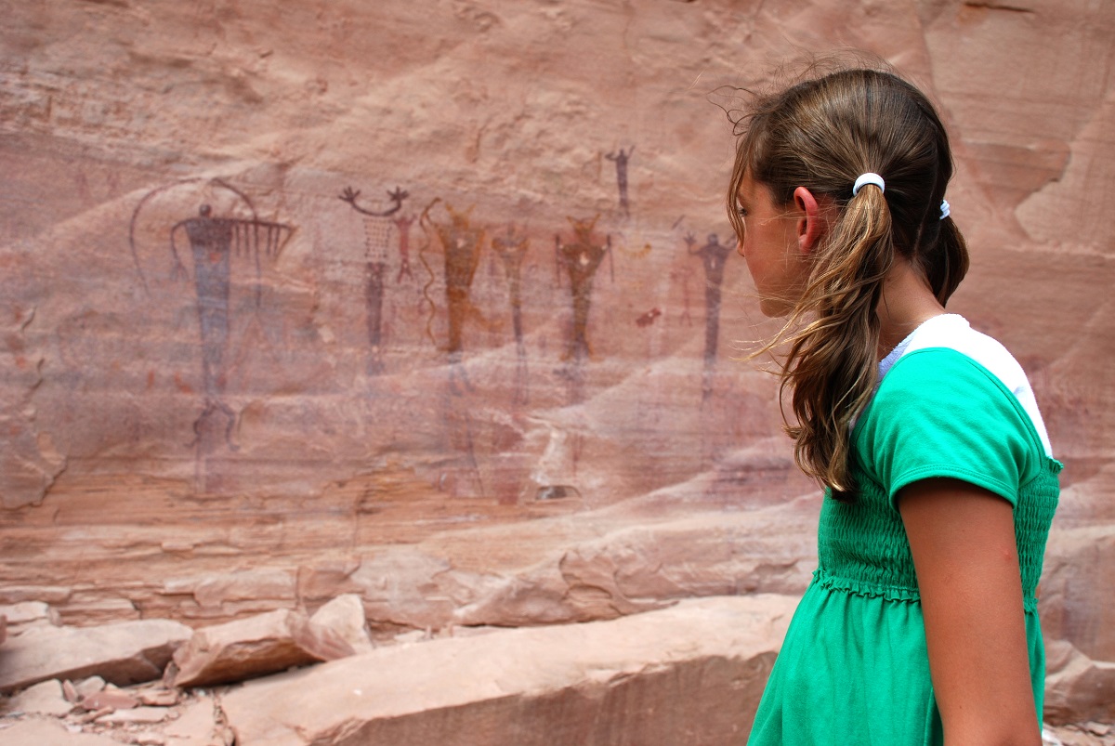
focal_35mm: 39
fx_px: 1209
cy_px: 373
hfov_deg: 49.5
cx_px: 558
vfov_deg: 34.3
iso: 100
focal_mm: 26
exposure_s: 1/125
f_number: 5.6
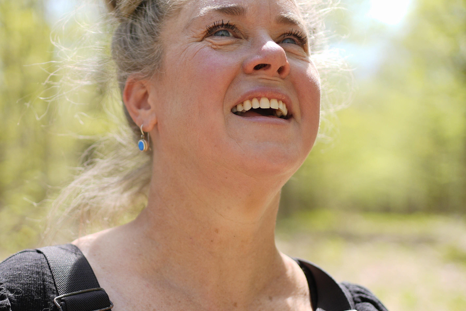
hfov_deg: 26.9
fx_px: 958
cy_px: 181
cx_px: 104
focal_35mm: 74
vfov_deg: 18.4
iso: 125
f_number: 1.8
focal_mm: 35
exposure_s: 1/2000
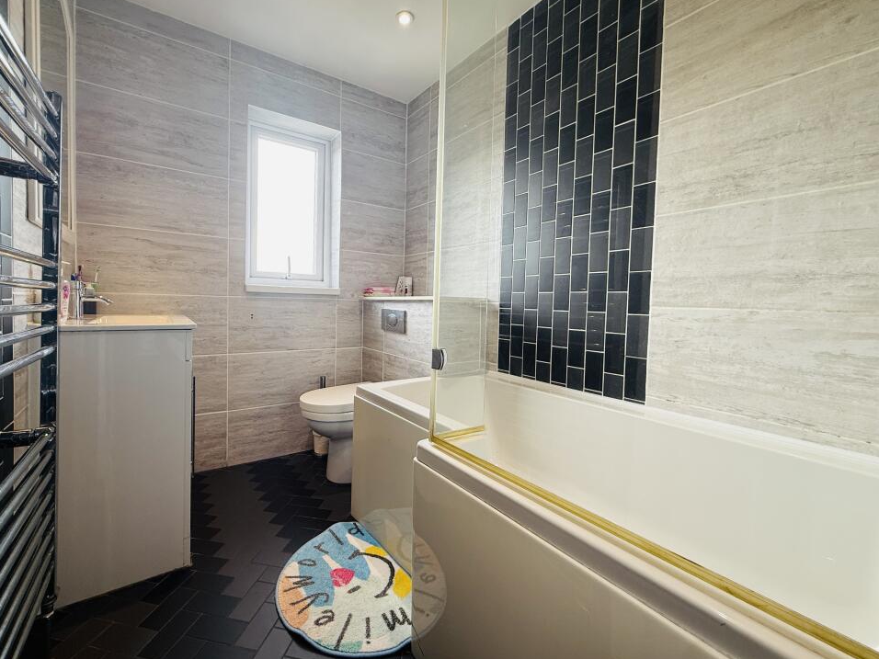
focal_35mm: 15
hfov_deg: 98.0
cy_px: 317
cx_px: 410
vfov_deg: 81.7
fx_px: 381
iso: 100
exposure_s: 1/100
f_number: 2.2
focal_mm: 2.22
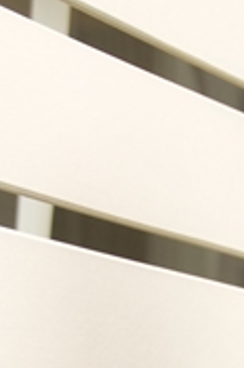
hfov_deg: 5.0
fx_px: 2766
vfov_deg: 7.4
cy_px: 638
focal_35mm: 271
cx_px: 517
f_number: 6.3
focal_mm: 42
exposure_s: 1/100
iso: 100
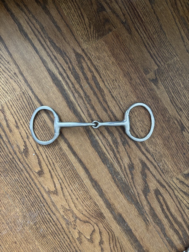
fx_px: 189
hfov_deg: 53.1
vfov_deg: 67.3
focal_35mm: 26
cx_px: 94
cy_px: 126
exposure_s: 1/40
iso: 640
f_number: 1.6
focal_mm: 5.96
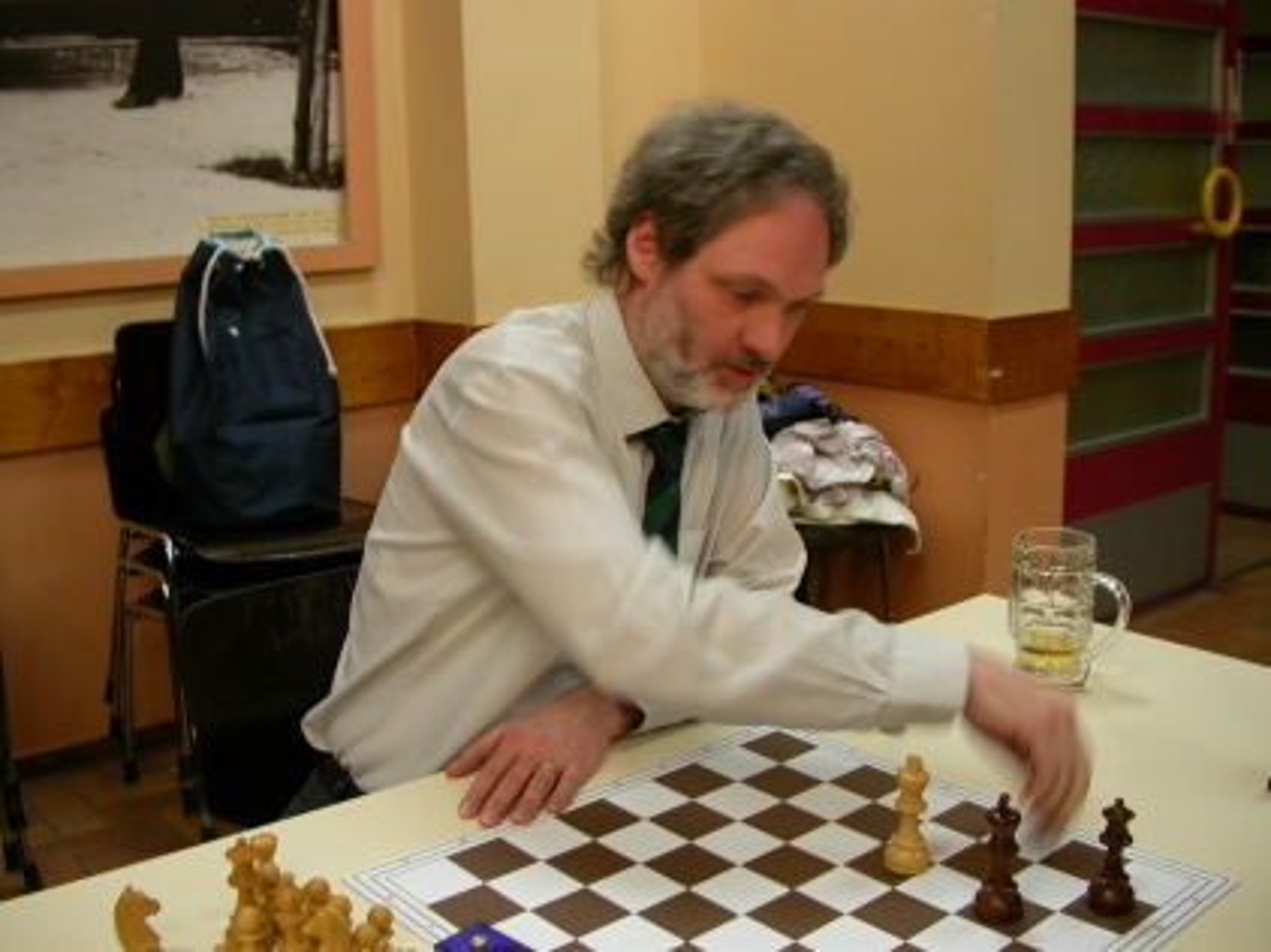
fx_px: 1394
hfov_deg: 49.0
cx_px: 636
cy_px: 476
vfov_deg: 37.7
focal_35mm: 38
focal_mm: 7.85
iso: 100
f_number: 2.6
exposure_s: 1/19.2
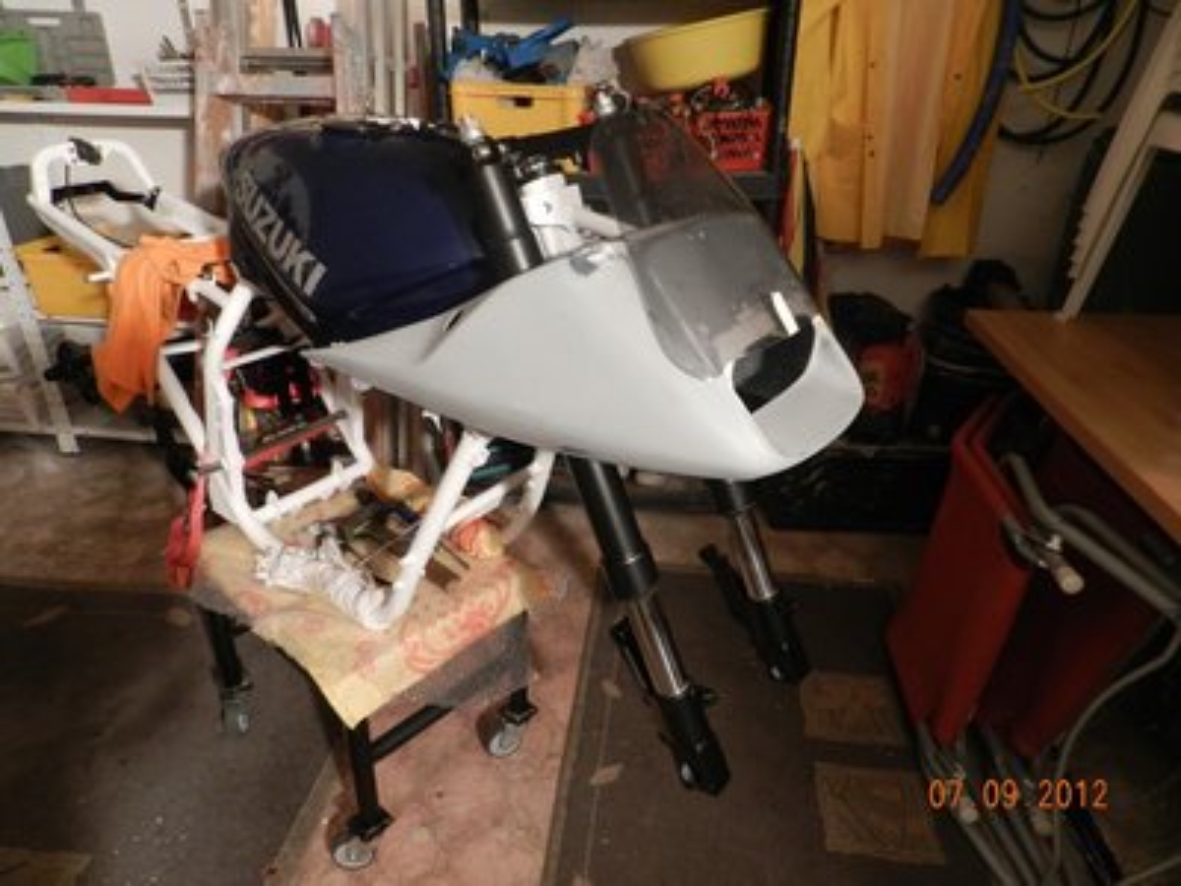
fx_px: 785
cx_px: 590
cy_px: 443
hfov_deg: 73.9
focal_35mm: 23
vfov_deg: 58.9
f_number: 3.4
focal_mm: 4
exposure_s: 1/20
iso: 400
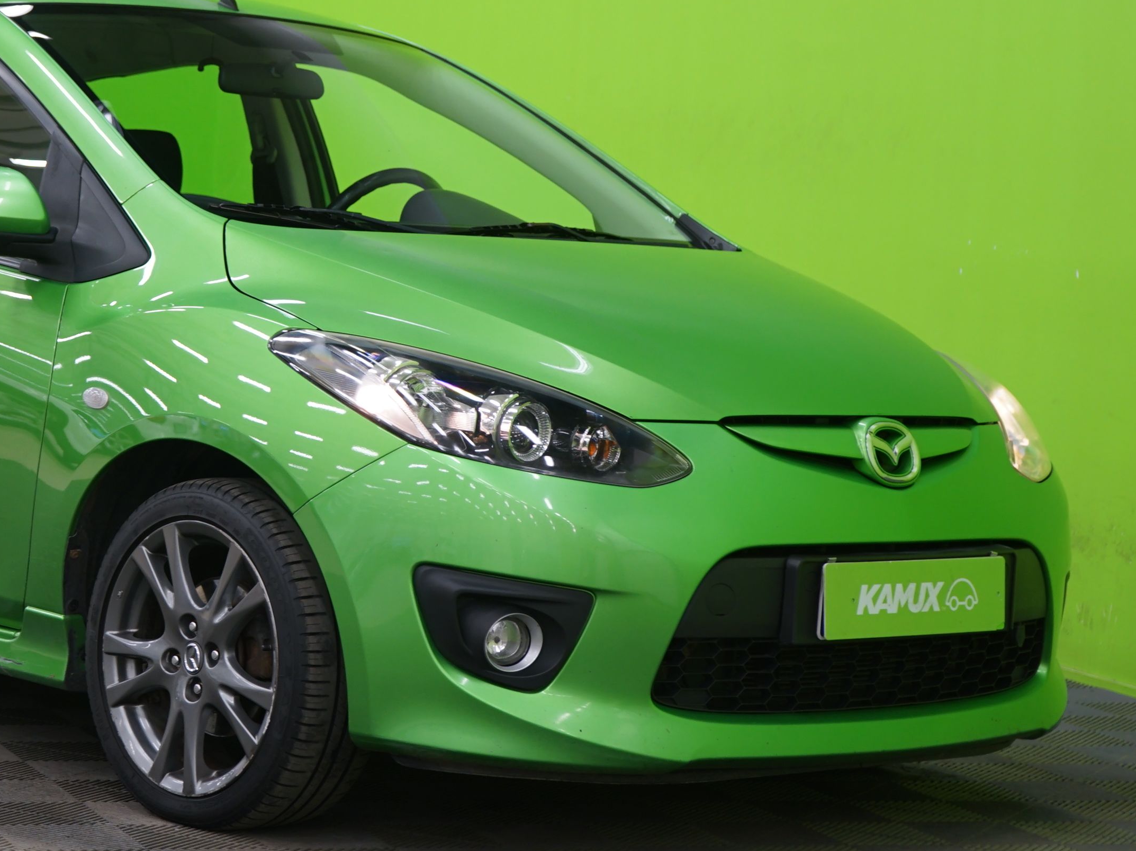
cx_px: 257
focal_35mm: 97
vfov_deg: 15.2
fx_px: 3183
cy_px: 317
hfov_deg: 20.1
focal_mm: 55
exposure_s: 1/8
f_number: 5
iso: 400
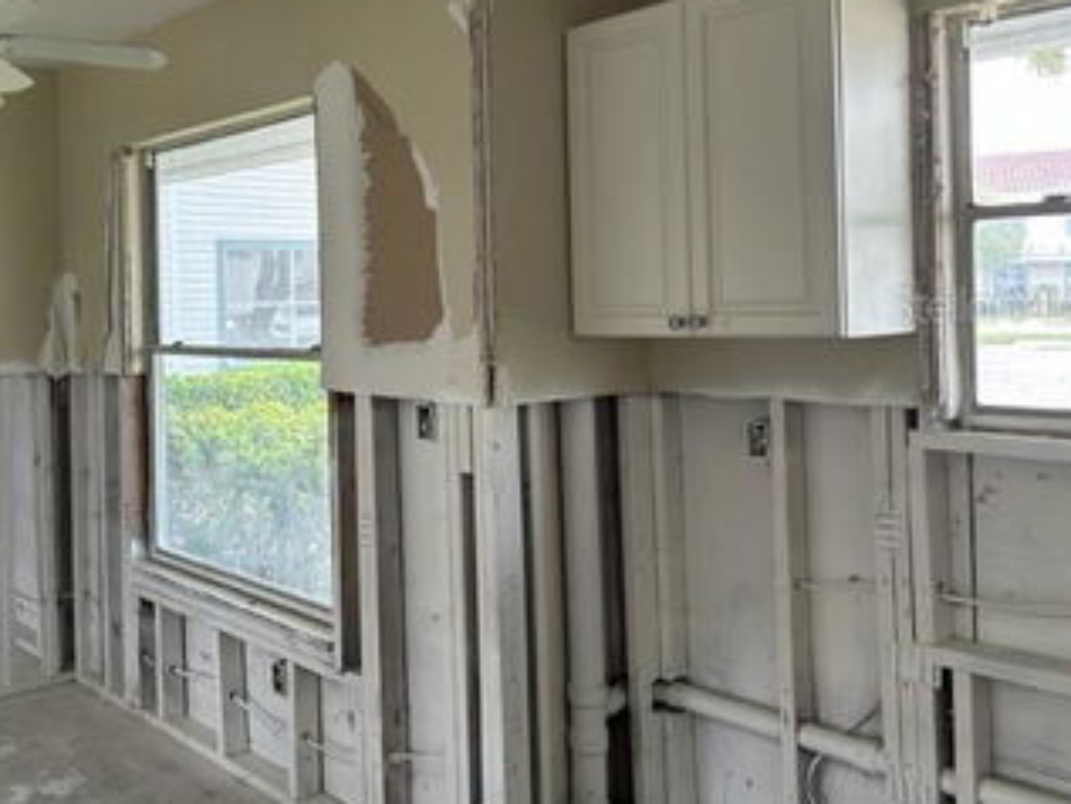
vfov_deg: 40.5
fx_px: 1083
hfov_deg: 51.9
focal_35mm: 35
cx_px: 380
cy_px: 304
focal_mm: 5.7
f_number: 1.5
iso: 64
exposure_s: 1/121
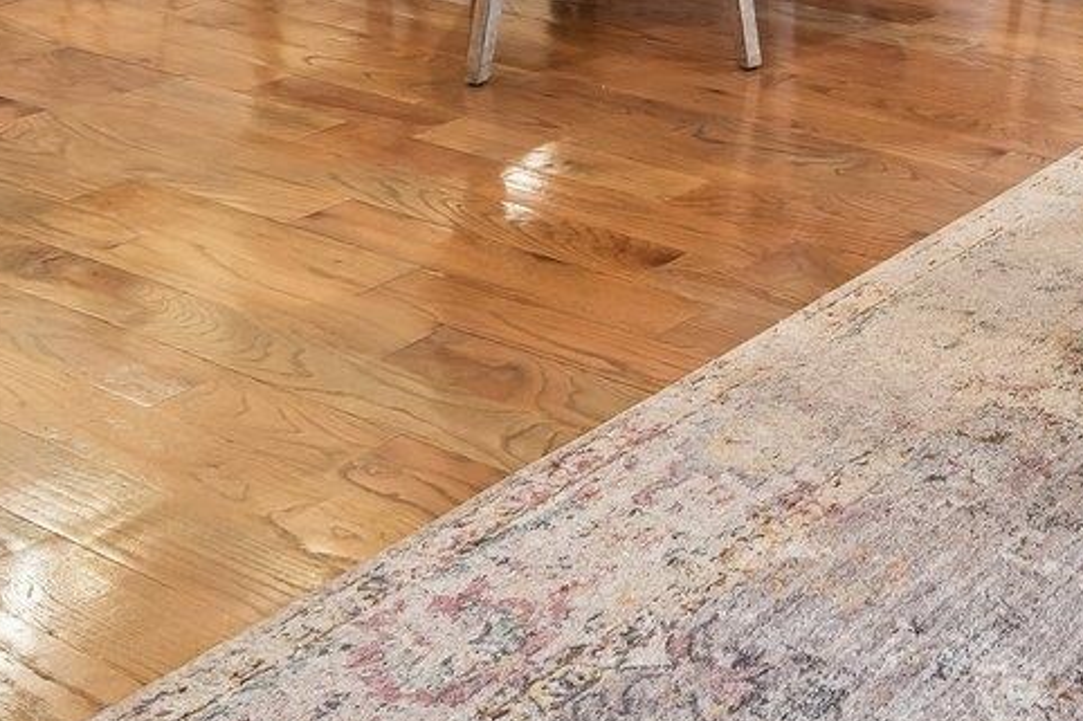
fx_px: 2045
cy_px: -592
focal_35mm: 68
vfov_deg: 16.6
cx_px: 1150
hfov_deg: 27.5
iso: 400
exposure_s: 1/8
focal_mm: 16
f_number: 8
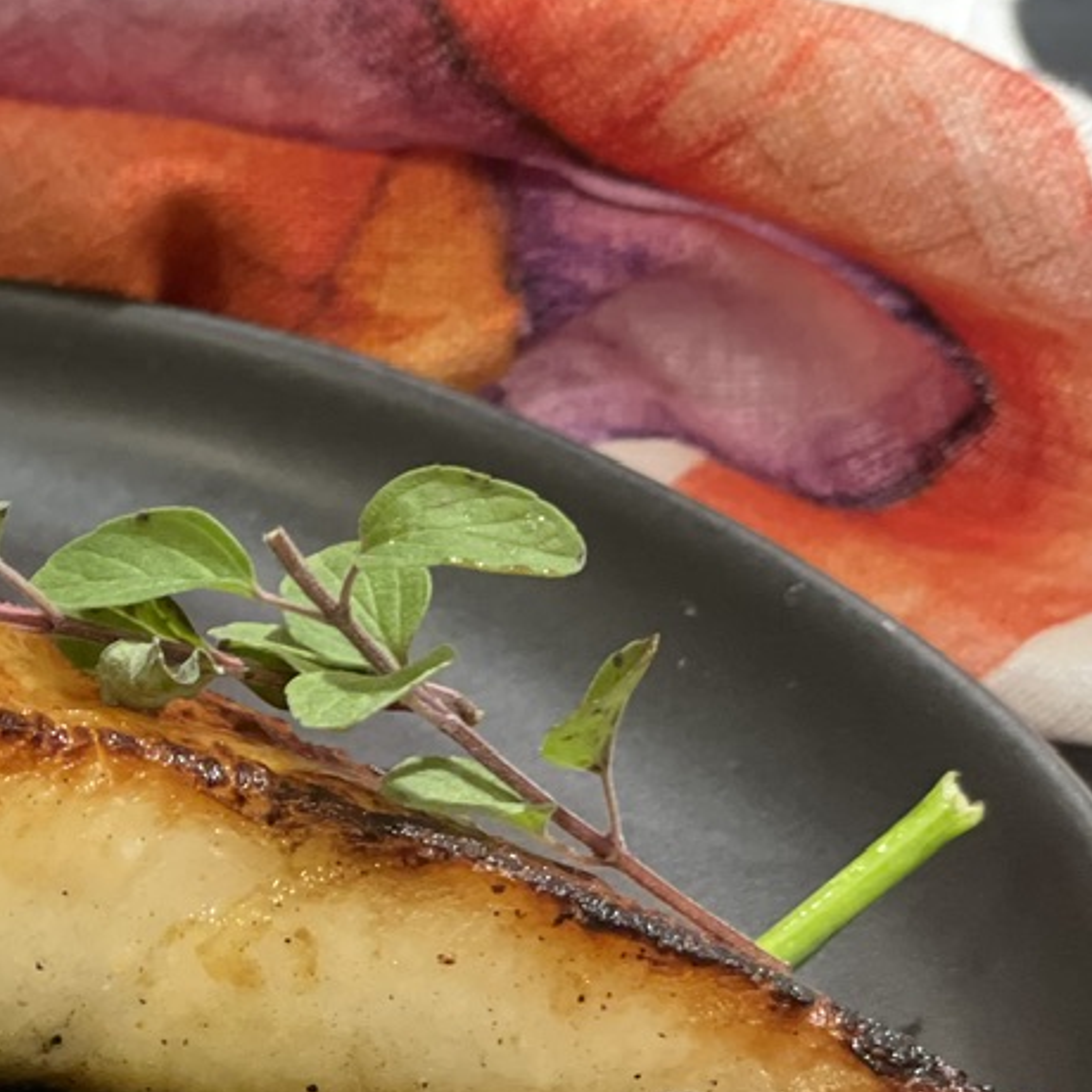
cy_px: 840
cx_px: -309
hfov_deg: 13.2
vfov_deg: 13.6
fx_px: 4568
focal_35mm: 128
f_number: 2
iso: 320
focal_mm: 6
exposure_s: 1/40
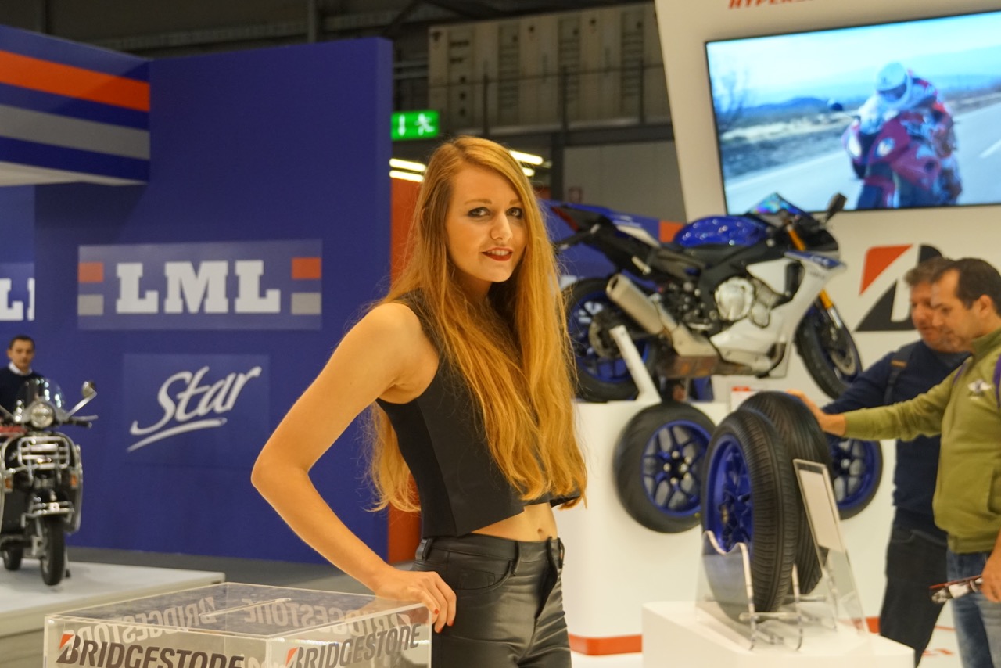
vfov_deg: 23.4
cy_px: 334
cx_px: 500
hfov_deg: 34.5
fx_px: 1613
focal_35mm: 58
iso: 2500
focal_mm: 39
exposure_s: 1/160
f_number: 4.5
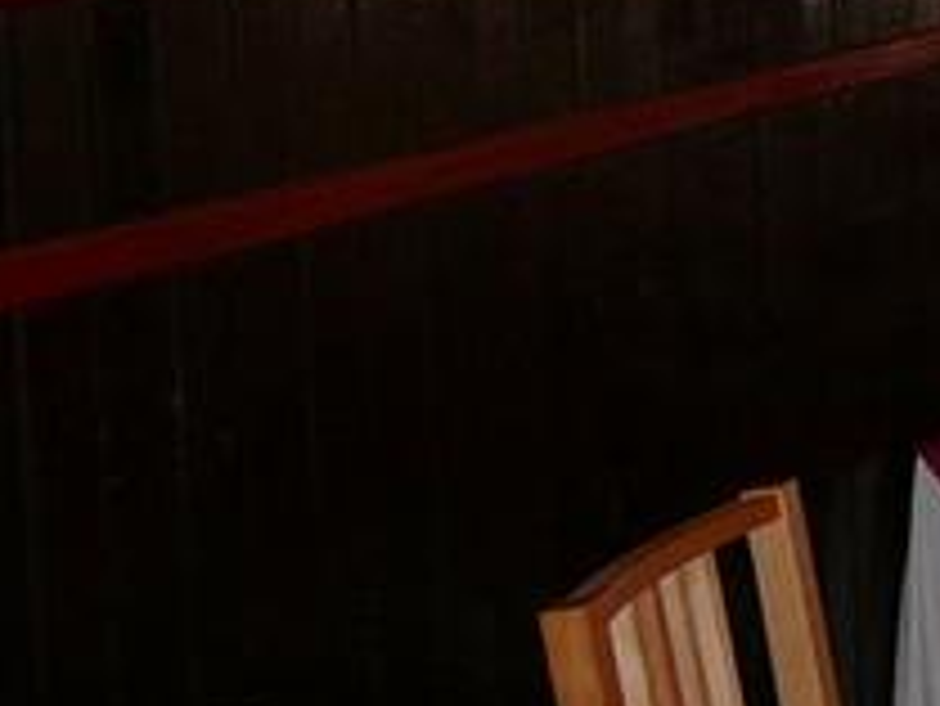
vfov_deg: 11.1
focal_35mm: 134
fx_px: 3641
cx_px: 1538
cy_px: 207
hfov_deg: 13.6
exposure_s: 1/30
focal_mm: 5.2
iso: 100
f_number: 2.8
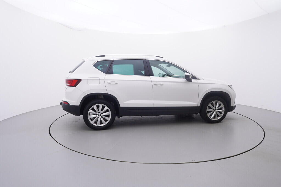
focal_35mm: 22
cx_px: 140
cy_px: 94
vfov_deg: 56.2
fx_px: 176
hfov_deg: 77.3
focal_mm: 15
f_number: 5
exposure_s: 1/80
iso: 200
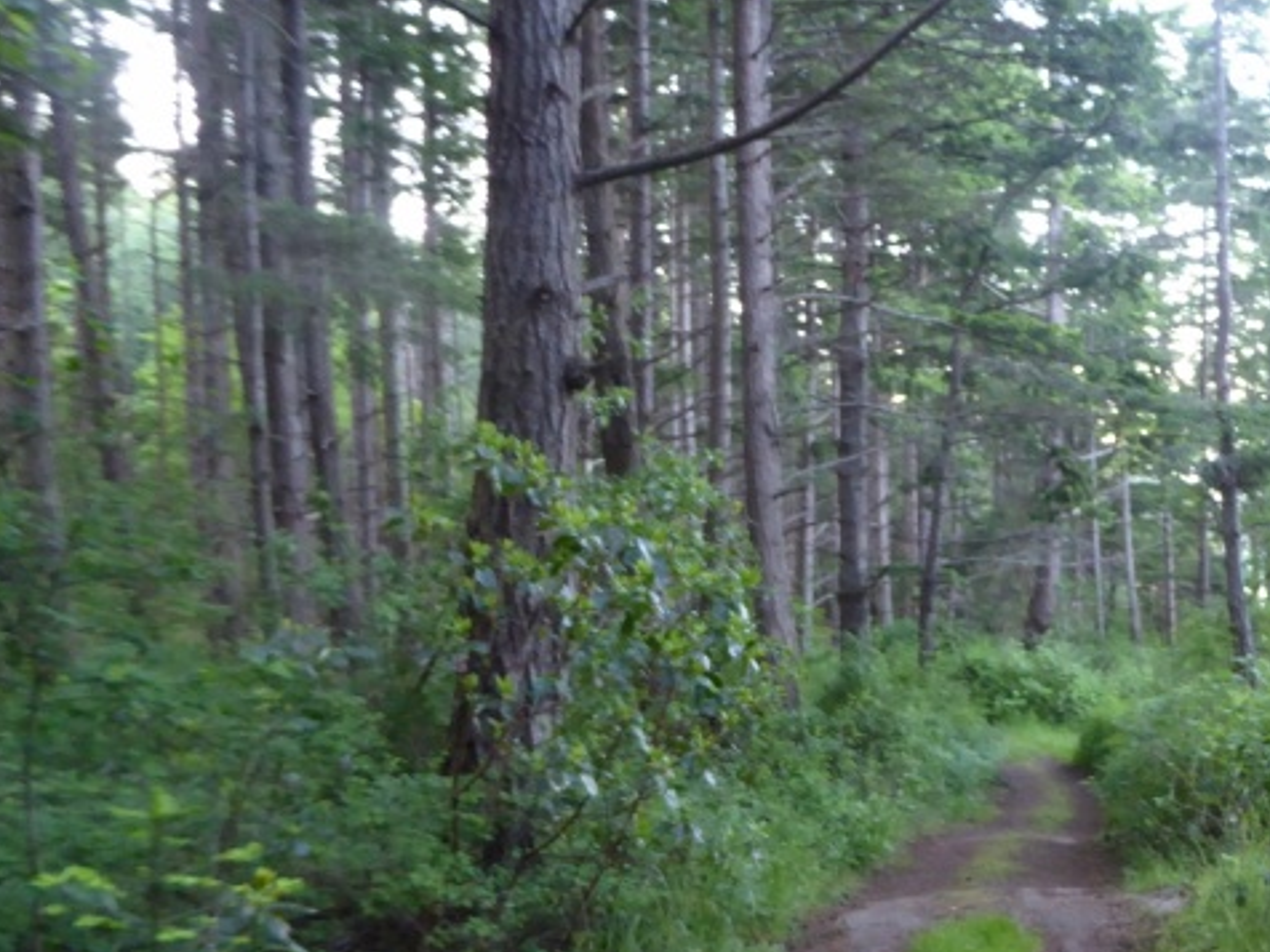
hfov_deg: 42.4
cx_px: 1051
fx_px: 1541
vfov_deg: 34.3
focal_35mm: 42
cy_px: 555
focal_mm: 4.3
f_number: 3.3
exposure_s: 1/10
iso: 400
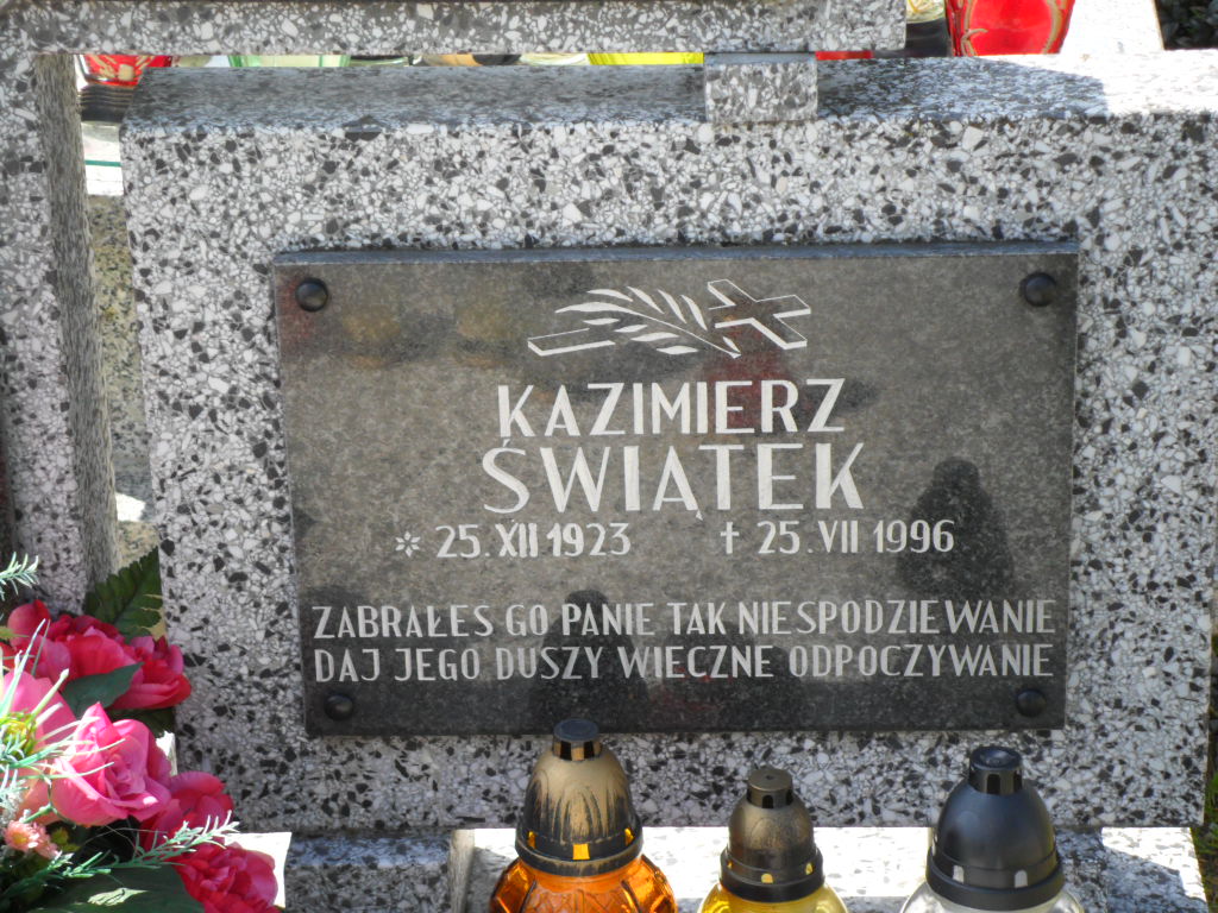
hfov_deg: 18.2
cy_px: 456
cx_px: 609
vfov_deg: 13.7
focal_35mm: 108
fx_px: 3800
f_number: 5
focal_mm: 19.6
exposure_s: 1/125
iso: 100
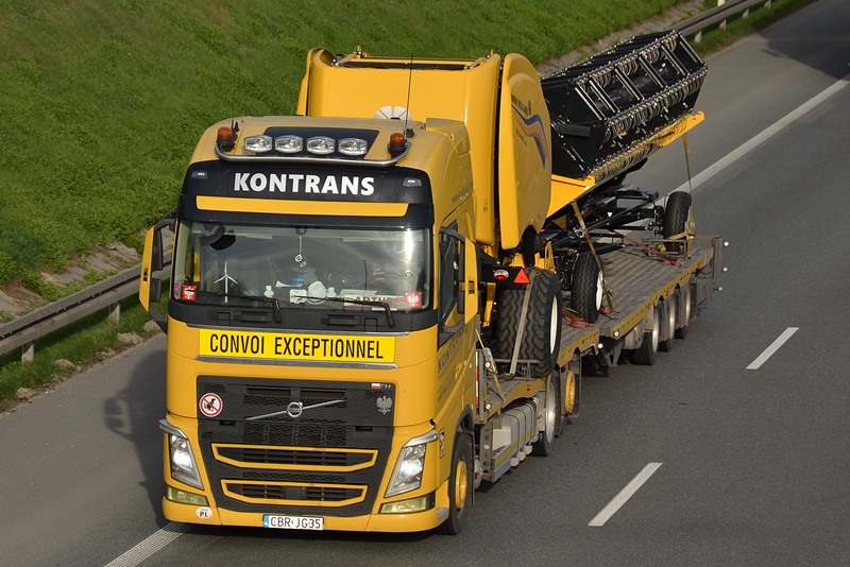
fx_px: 3720
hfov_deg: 13.0
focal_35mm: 158
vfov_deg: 8.7
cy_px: 284
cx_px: 425
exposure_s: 1/800
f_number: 5.6
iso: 160
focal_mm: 105
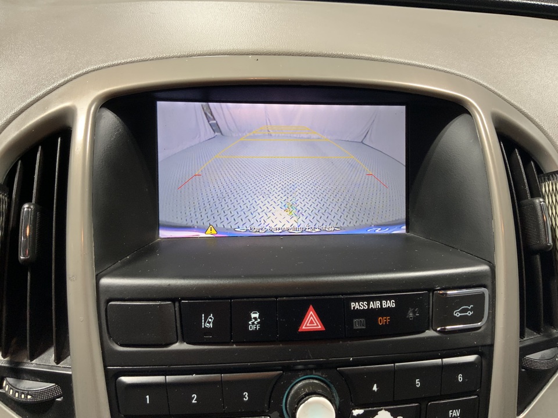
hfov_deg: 61.7
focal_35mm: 29
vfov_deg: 48.2
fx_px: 467
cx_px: 279
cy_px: 209
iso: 64
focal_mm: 3
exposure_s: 1/56
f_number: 1.8
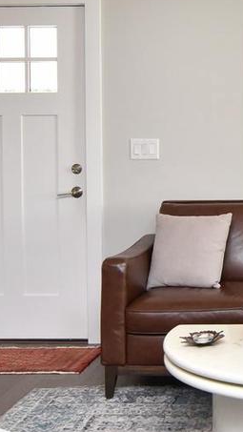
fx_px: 687
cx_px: 286
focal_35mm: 60
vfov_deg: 34.8
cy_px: 170
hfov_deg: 19.0
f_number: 8
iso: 800
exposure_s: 1/50
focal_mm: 12
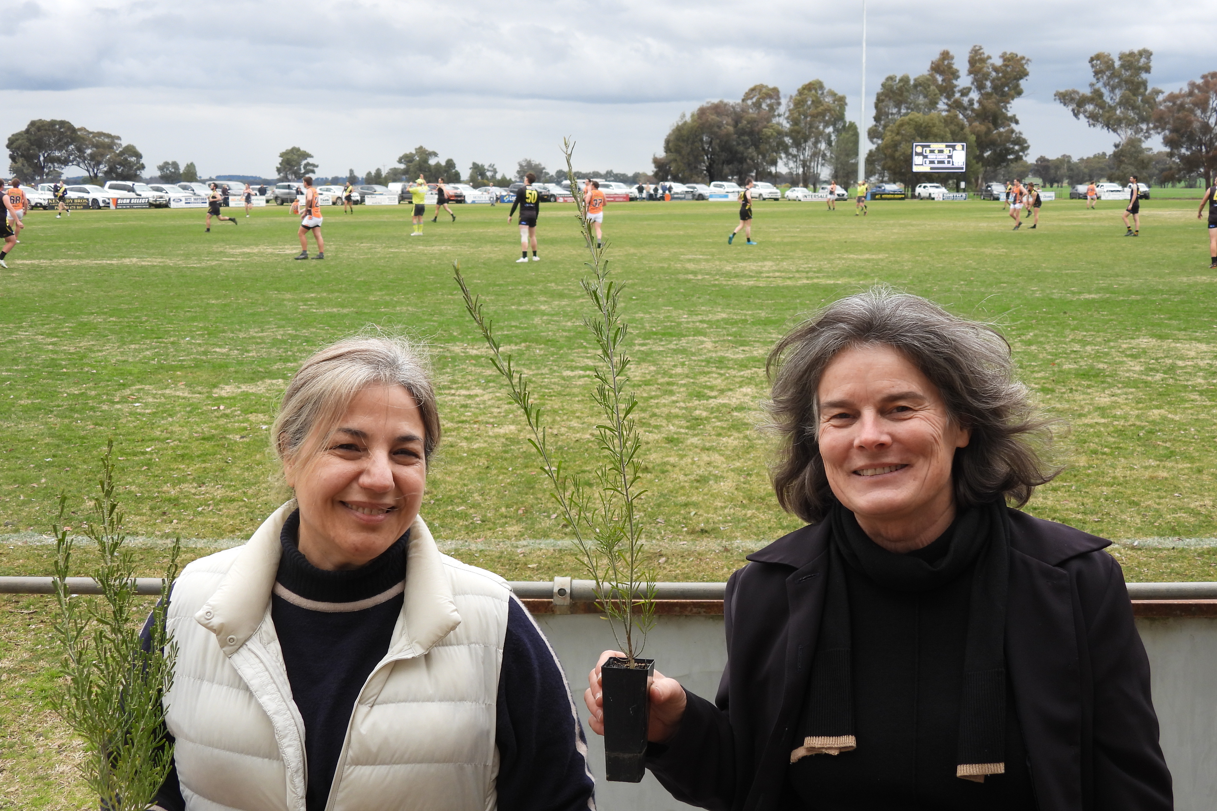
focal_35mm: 45
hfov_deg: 43.6
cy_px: 417
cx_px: 610
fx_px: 1521
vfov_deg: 29.9
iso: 100
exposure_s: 1/160
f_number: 3.2
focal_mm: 7.7
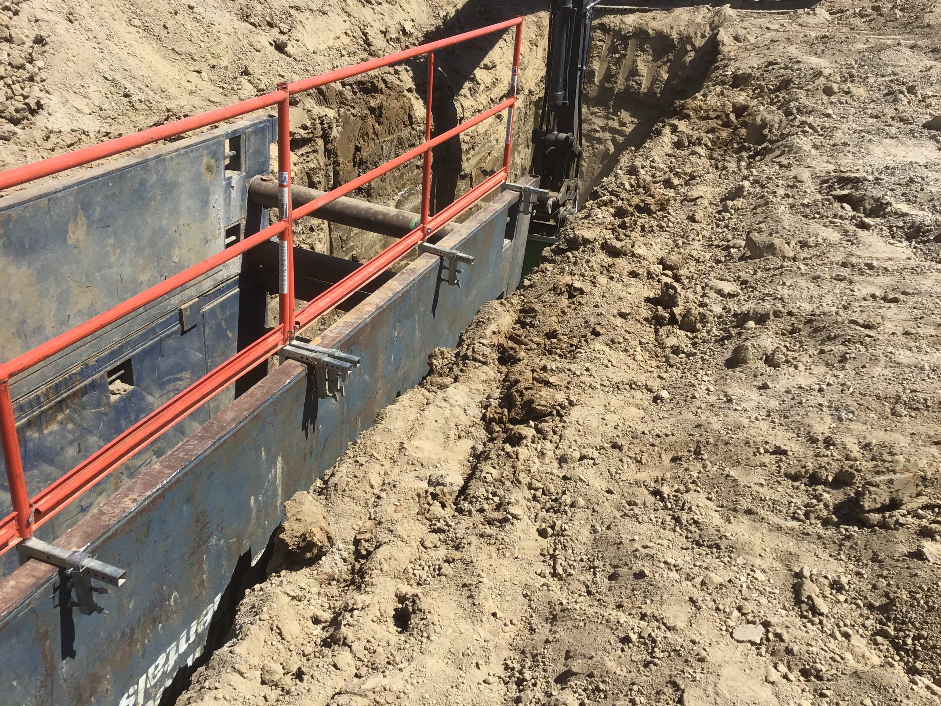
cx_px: 474
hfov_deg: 56.8
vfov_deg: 44.2
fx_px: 870
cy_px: 348
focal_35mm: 32
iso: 25
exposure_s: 1/1567
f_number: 2.4
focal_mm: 3.3
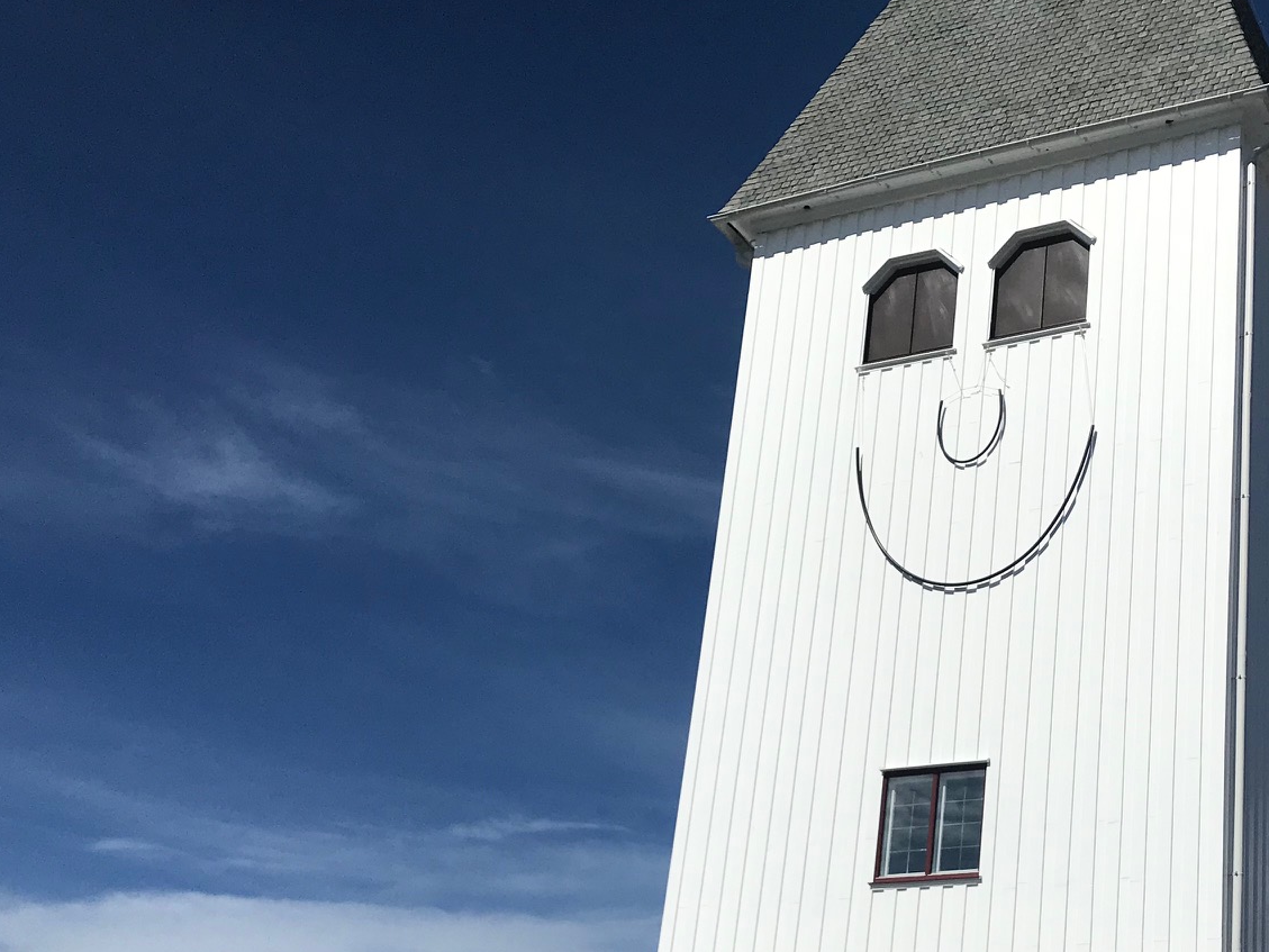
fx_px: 1833
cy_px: 662
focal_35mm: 50
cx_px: 1036
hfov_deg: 36.7
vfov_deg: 28.8
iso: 25
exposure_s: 1/9615
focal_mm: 3.99
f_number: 1.8
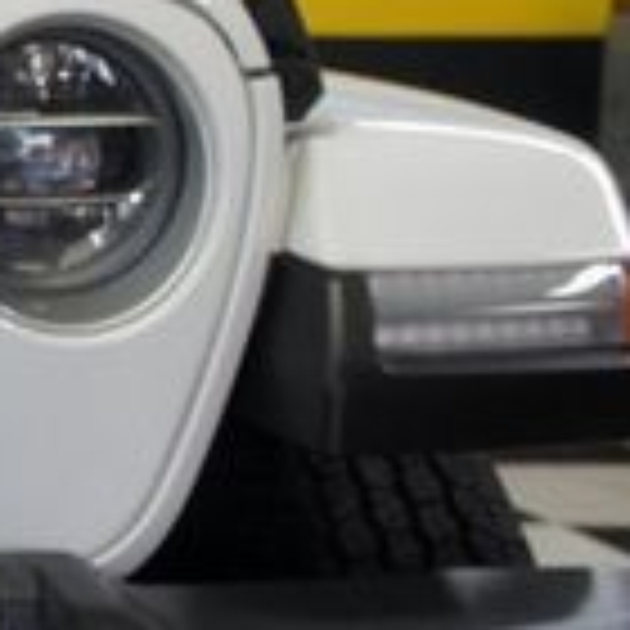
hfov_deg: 11.9
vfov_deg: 13.6
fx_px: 2636
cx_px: -698
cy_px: 364
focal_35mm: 128
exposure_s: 1/40
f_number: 4
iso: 250
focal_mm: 22
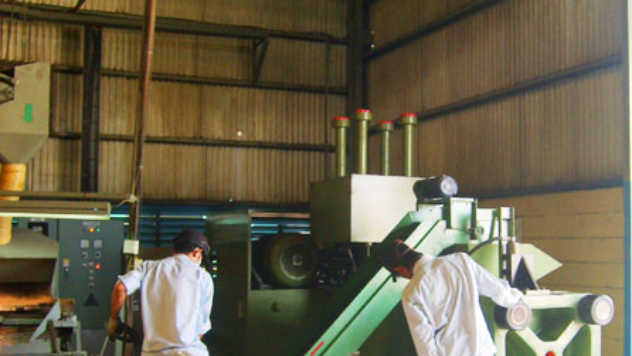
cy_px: 255
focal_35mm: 47
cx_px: 387
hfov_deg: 43.4
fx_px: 788
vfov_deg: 25.2
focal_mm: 5.8
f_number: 2.8
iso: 88
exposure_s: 1/30
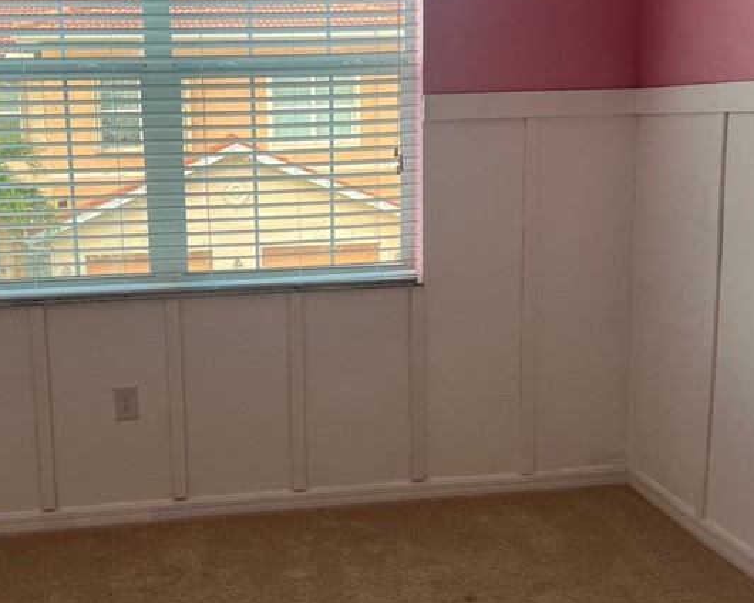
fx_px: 1093
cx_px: 283
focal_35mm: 49
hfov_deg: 37.8
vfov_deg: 30.8
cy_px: 300
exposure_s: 1/121
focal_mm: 5.7
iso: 100
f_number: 1.5
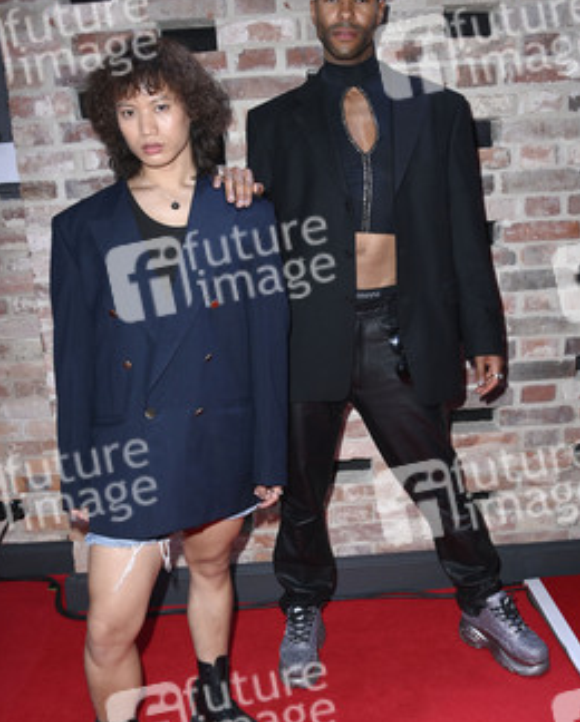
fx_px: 792
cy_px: 381
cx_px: 286
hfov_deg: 40.2
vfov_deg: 49.0
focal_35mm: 37
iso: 1600
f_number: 5.6
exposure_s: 1/200
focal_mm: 32
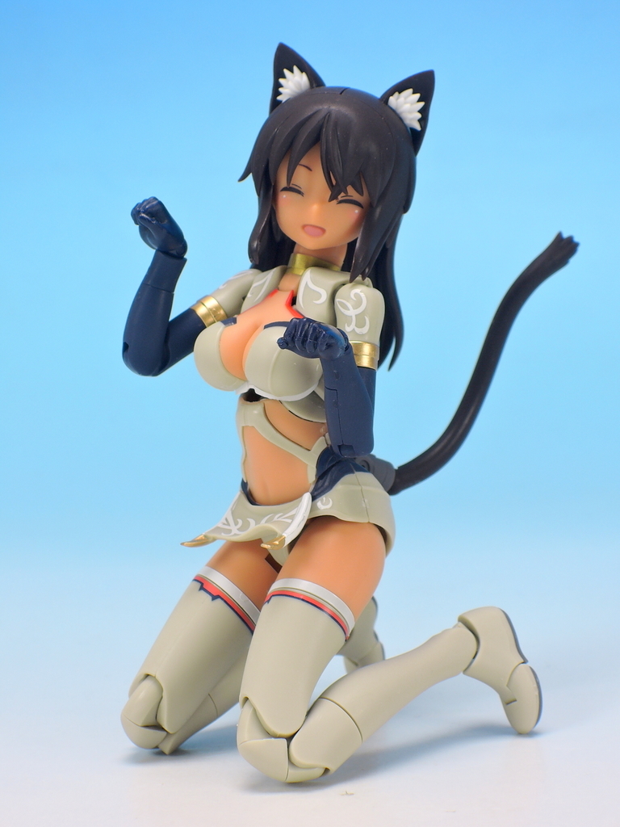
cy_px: 414
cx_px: 310
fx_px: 2866
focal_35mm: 120
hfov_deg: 12.3
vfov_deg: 16.4
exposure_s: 1/1.6
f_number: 7.1
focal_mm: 25.5
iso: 80
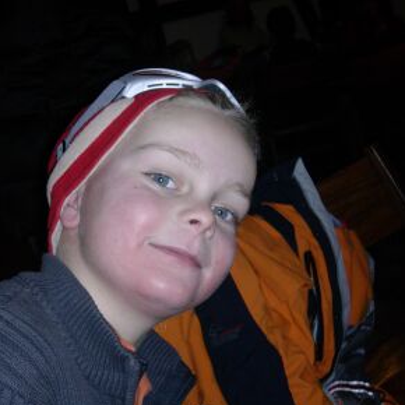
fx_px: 715
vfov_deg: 31.6
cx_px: 140
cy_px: 205
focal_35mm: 54
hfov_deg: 31.4
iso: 70
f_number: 2.9
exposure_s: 1/64
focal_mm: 6.7
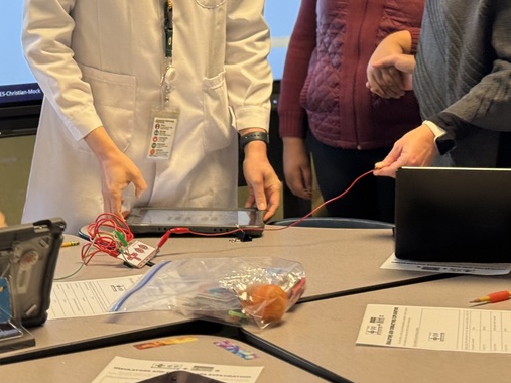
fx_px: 1432
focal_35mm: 97
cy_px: 17
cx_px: 174
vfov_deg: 15.0
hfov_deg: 20.2
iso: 50
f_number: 1.78
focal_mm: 6.76
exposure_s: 1/60
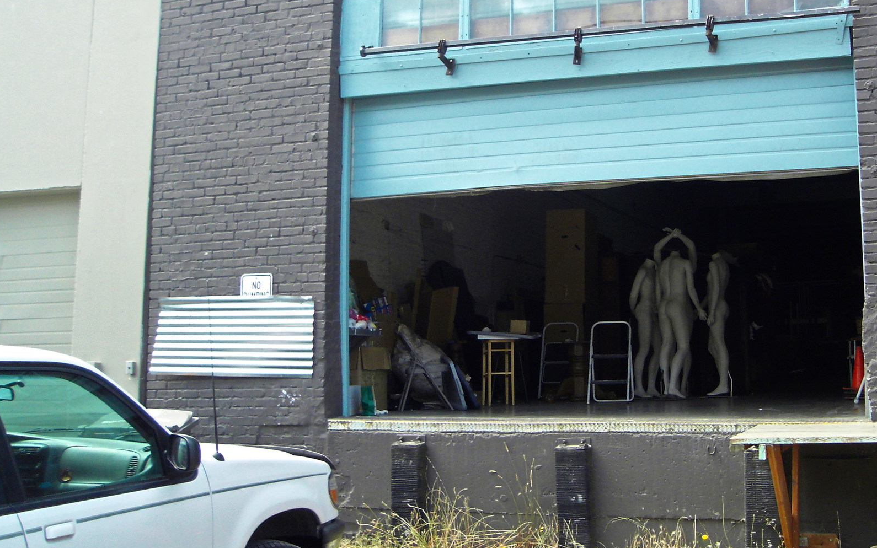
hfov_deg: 47.4
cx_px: 657
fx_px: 956
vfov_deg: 32.0
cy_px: 255
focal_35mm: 40
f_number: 7.3
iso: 80
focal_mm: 4.3
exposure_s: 1/80
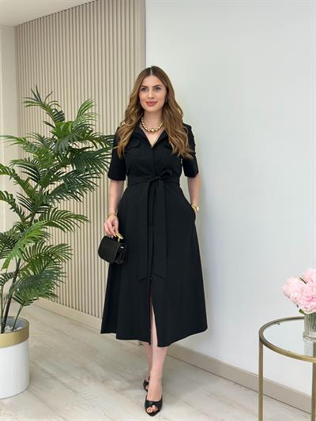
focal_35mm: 48
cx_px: 158
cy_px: 210
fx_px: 584
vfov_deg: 39.6
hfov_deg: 30.3
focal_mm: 6.86
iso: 80
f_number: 1.78
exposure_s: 1/223
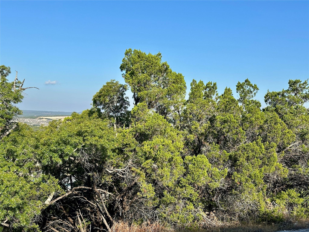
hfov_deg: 39.7
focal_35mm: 48
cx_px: 154
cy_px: 116
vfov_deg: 30.3
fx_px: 428
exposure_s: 1/3597
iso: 64
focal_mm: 6.86
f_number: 1.78
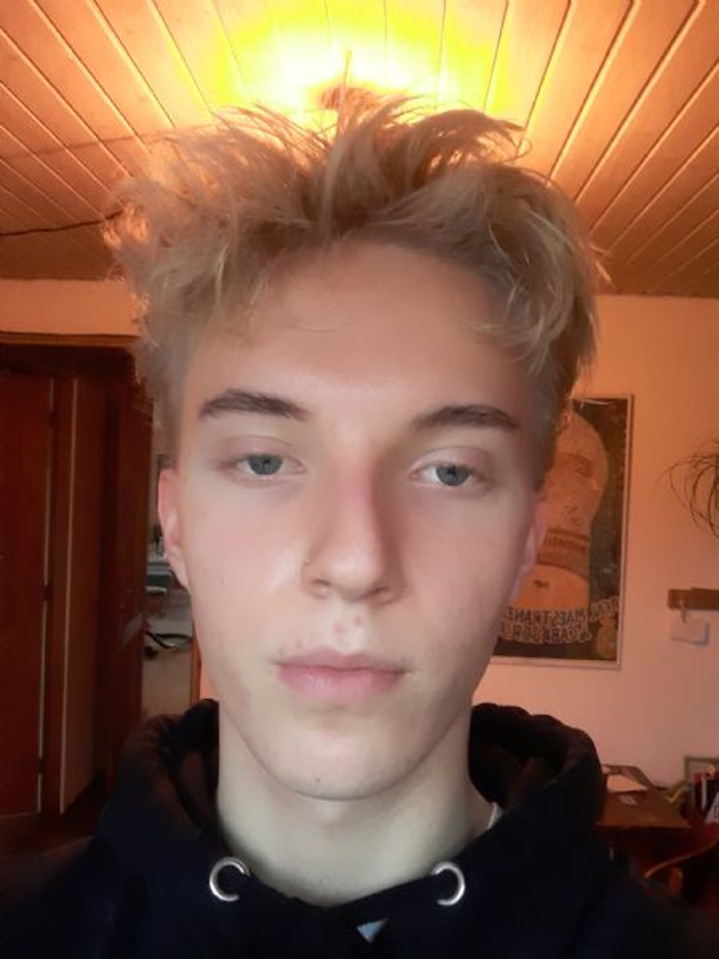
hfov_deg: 44.2
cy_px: 480
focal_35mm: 32
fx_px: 886
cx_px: 360
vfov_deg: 56.8
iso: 400
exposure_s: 1/14
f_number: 2
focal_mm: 2.66
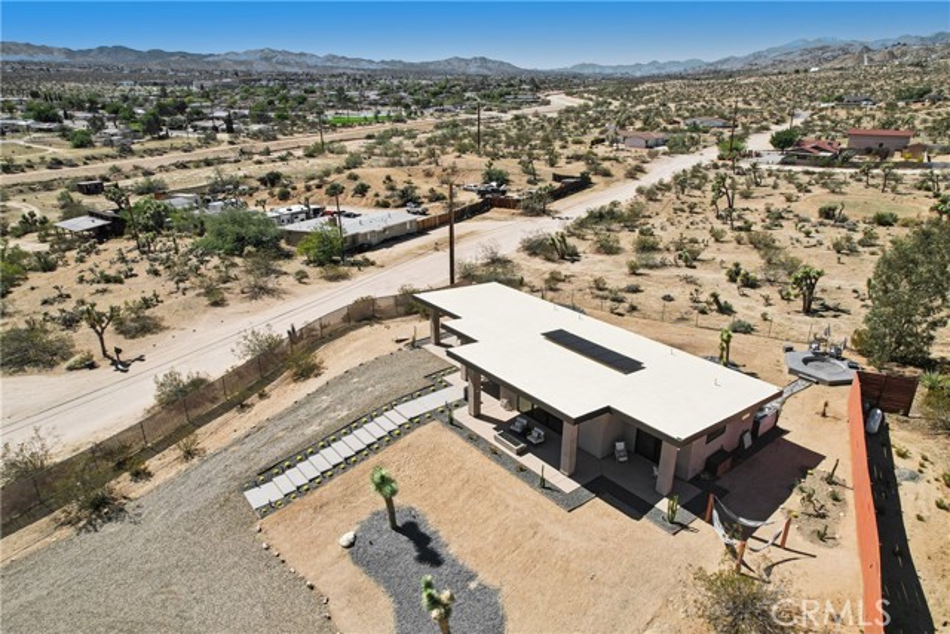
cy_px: 317
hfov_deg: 78.6
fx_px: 581
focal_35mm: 22
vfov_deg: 57.3
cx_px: 475
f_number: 2.8
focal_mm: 8.4
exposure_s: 1/3000
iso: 130
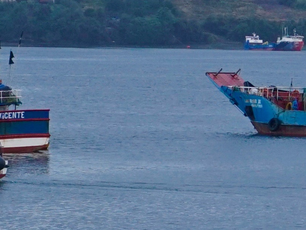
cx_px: 125
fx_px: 3294
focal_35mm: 373
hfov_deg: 5.3
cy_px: 377
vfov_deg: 4.0
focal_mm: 35
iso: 640
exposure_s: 1/160
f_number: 4
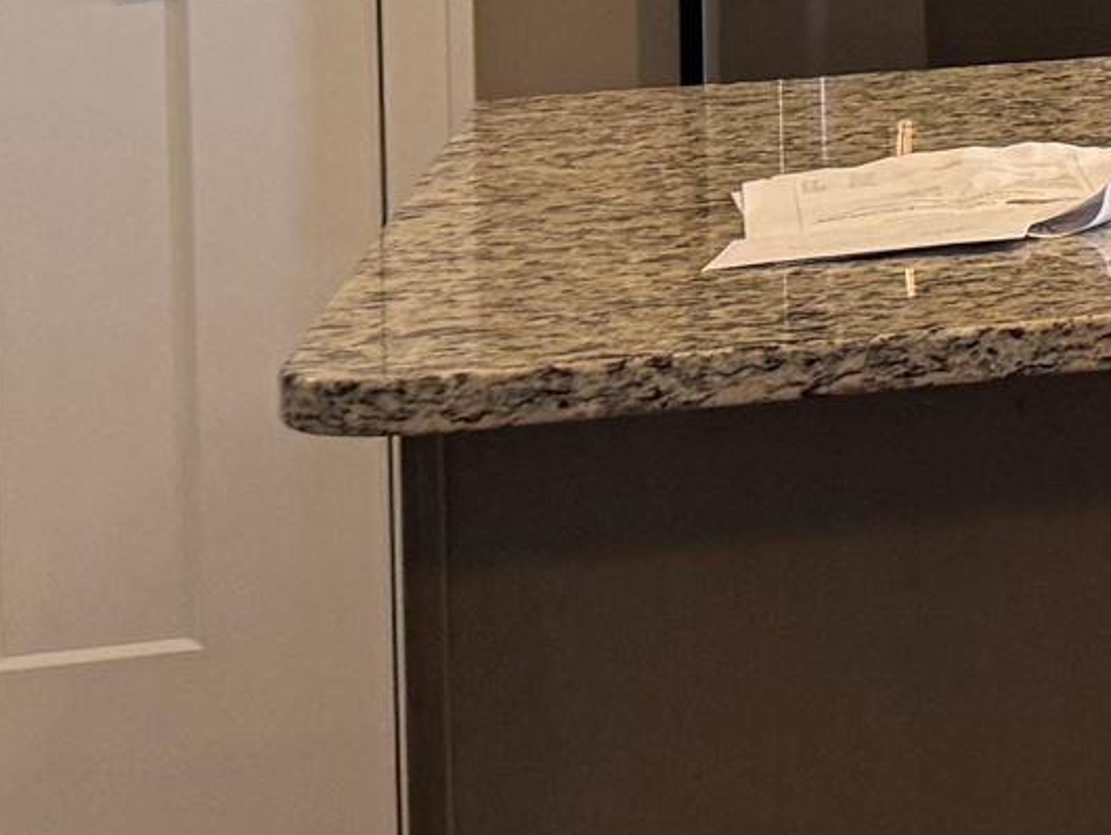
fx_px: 4463
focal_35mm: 139
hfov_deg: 10.7
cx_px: 3111
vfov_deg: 10.2
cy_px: -598
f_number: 1.78
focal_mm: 6.76
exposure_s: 1/120
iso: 100
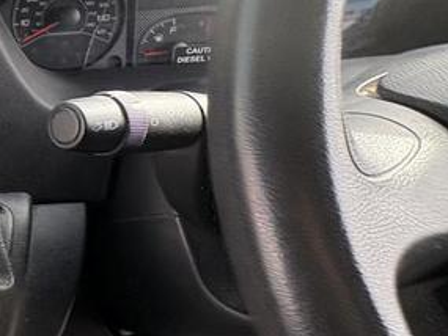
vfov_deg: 32.9
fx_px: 570
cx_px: -252
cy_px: 149
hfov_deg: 27.0
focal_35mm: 44
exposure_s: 1/140
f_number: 2.2
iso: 100
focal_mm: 2.22
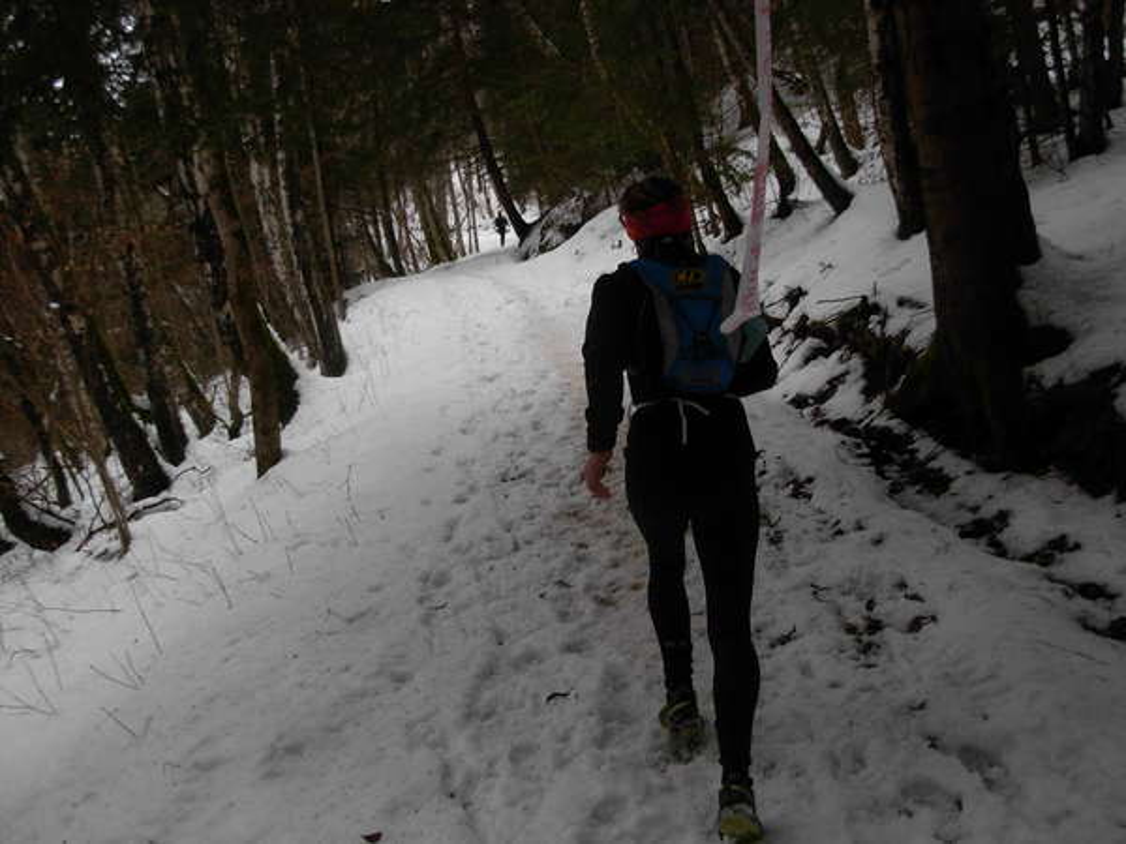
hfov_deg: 49.0
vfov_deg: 37.7
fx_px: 1236
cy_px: 422
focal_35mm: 38
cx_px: 563
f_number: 2.9
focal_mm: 6.3
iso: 79
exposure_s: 1/296
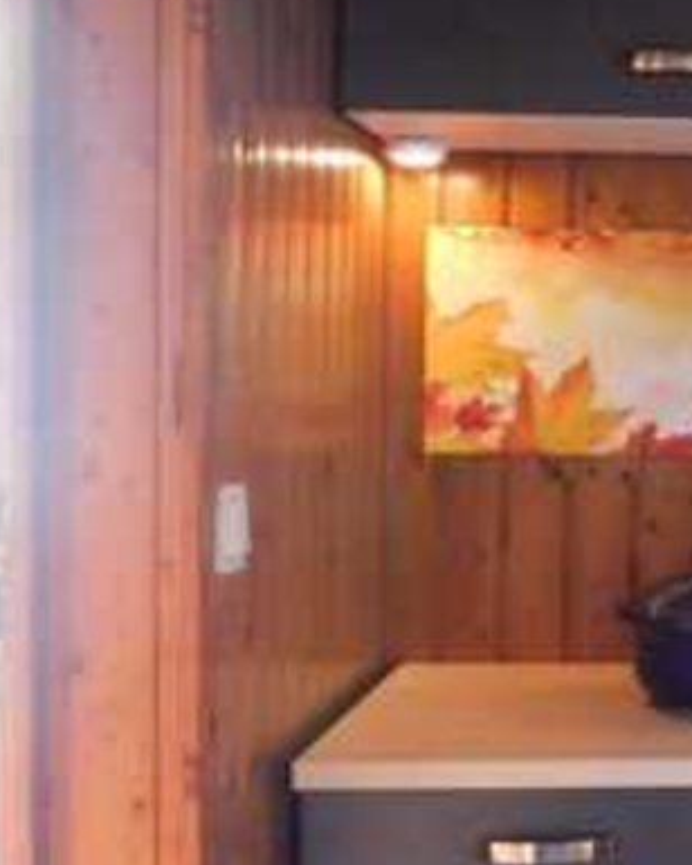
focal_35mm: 70
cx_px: 926
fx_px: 1792
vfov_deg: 27.1
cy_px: 438
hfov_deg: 19.9
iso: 720
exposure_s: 1/8
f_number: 3
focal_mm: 4
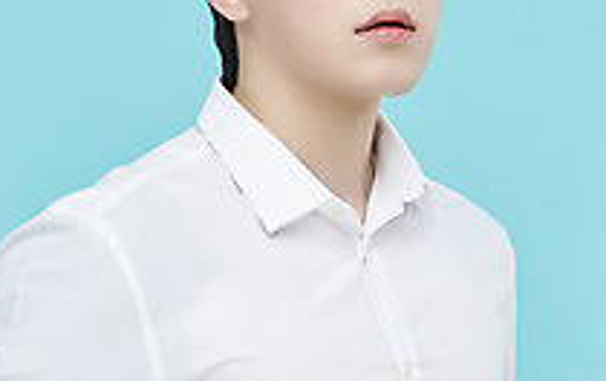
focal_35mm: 310
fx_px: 5128
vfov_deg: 4.3
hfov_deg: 6.8
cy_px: 185
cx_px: 255
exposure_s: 1/125
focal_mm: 160
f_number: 8
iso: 64
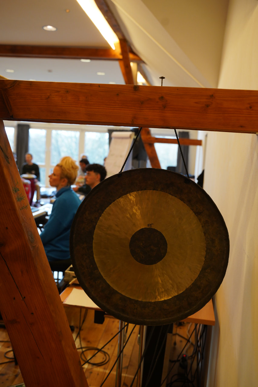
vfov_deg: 53.1
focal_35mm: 36
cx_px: 129
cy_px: 194
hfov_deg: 36.9
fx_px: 387
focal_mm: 36
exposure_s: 1/160
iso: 1250
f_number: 4
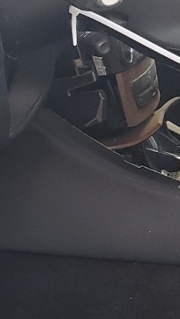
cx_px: 383
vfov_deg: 17.1
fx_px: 1061
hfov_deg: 9.0
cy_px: 114
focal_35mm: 125
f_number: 1.5
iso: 56
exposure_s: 1/60.2
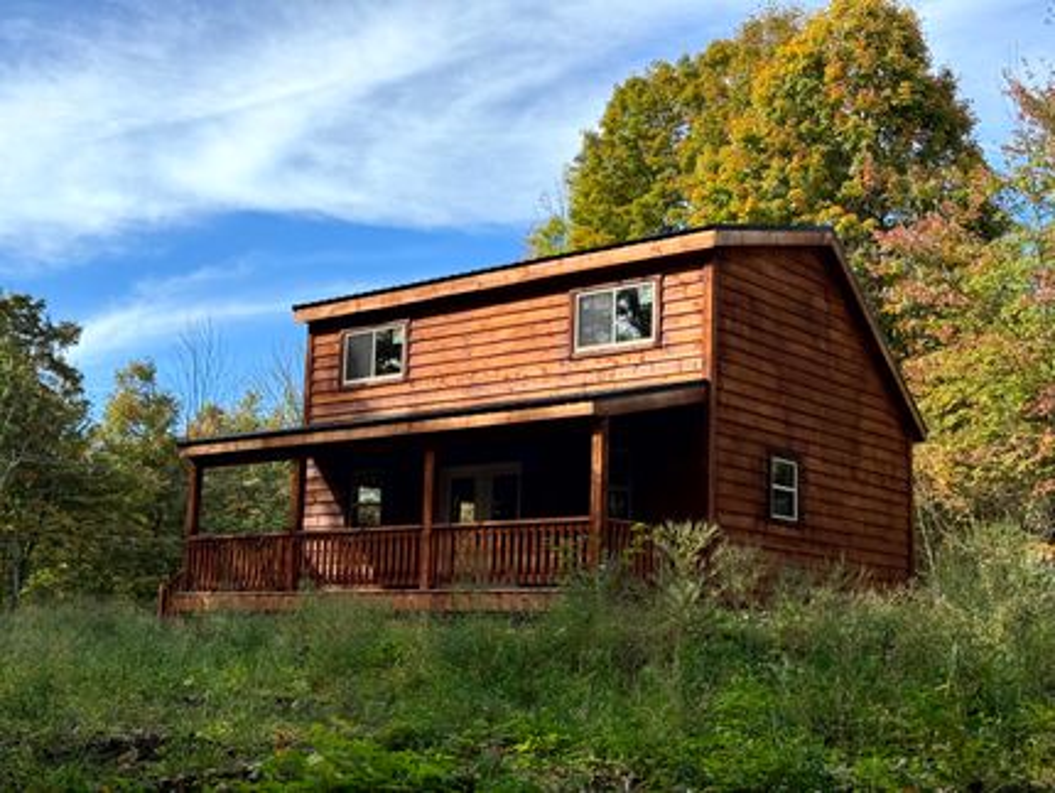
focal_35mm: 48
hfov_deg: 39.6
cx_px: 528
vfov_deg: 30.3
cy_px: 396
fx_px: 1464
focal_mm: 6.76
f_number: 1.78
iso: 64
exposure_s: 1/2513
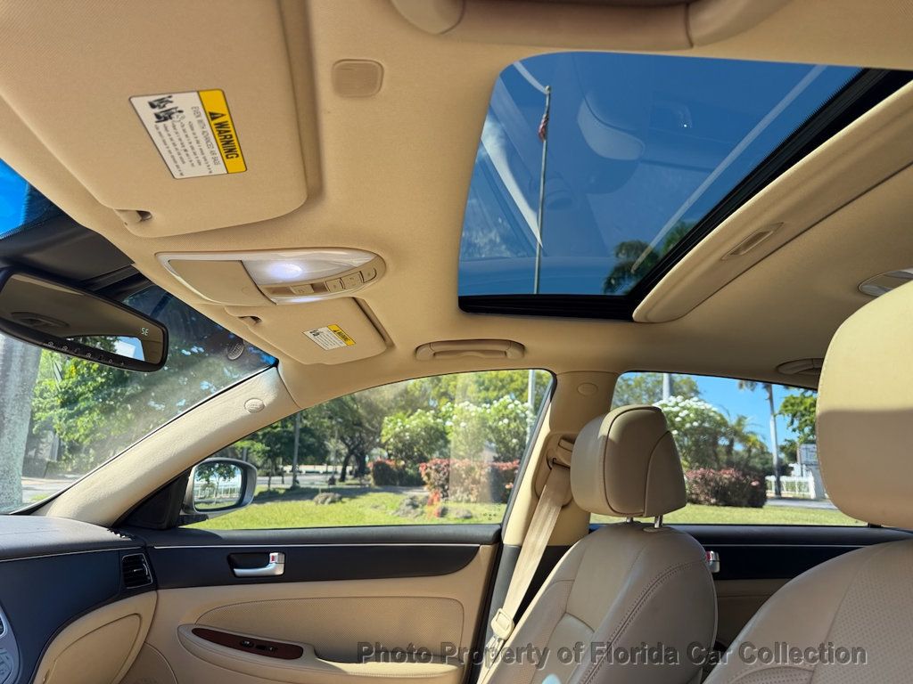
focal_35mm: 24
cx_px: 456
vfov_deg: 56.8
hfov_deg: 71.6
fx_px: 633
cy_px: 342
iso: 100
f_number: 1.78
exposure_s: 1/708
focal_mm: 6.76
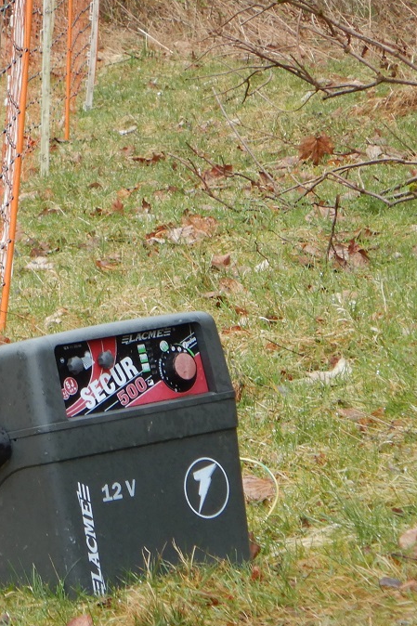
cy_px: 351
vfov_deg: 8.0
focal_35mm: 256
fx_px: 4450
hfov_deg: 5.4
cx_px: 81
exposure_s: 1/60
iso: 125
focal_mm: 21.5
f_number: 4.9
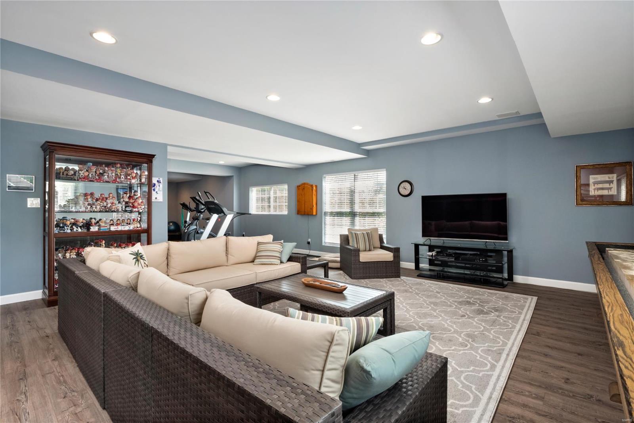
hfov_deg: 96.7
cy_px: 212
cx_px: 317
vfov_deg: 73.8
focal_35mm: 16
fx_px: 282
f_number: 9
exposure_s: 1/80
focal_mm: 8
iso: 640
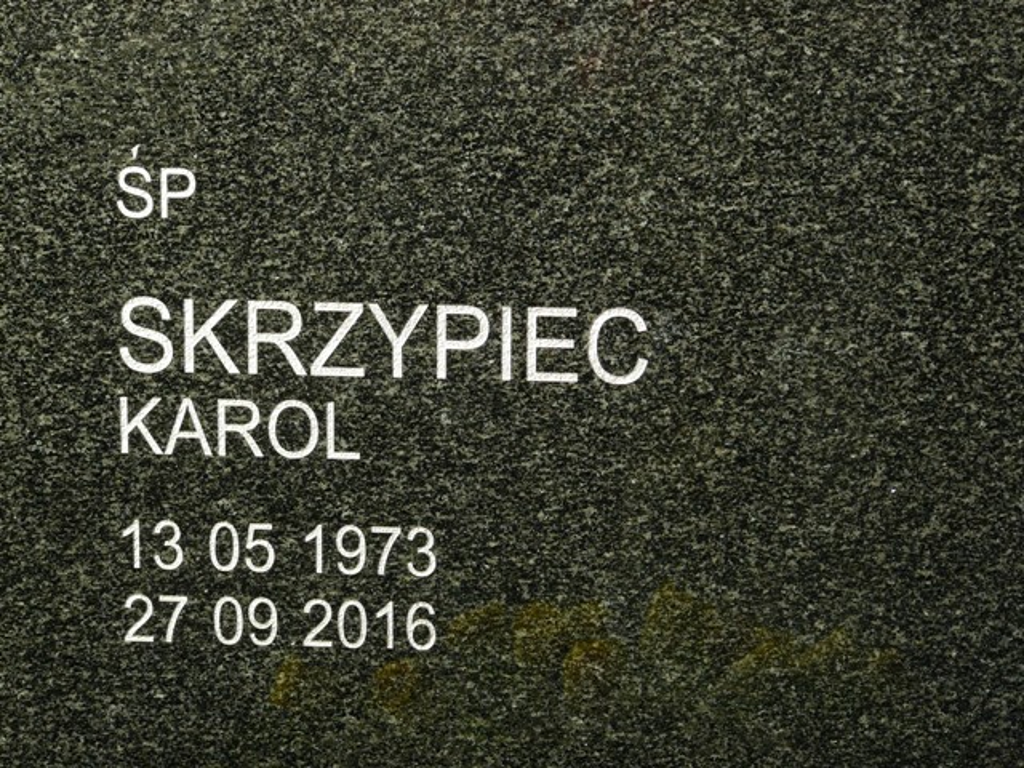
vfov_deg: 10.3
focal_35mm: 144
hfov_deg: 13.7
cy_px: 384
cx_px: 512
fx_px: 4260
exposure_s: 1/200
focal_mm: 24.1
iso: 100
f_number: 5
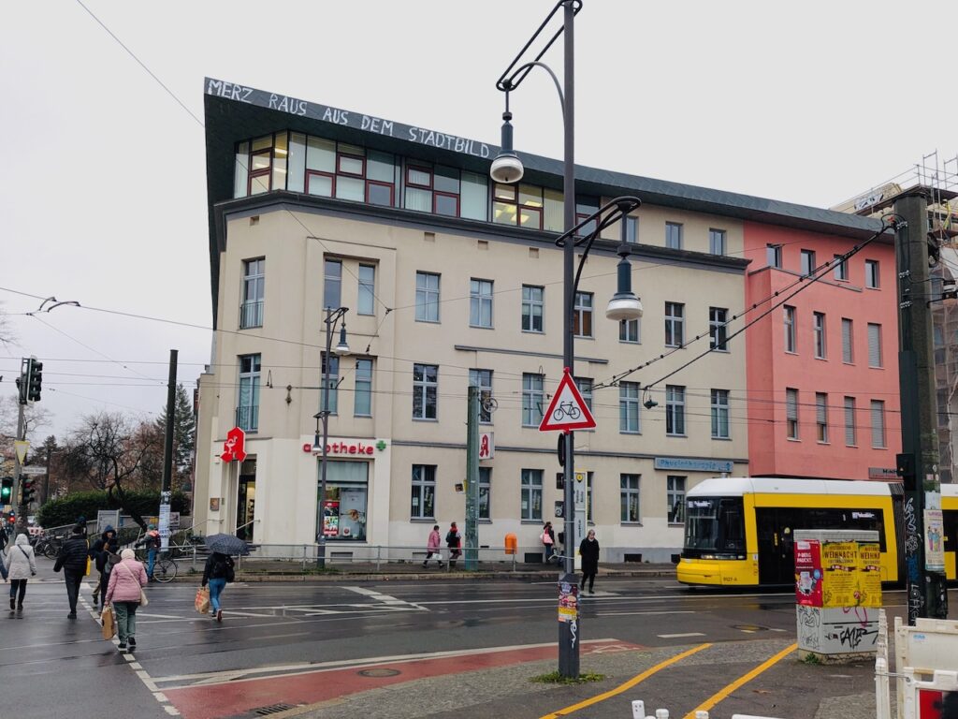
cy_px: 360
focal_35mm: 27
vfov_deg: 51.4
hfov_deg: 65.3
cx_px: 479
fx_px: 747
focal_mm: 4.38
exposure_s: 1/329
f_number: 1.73
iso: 54
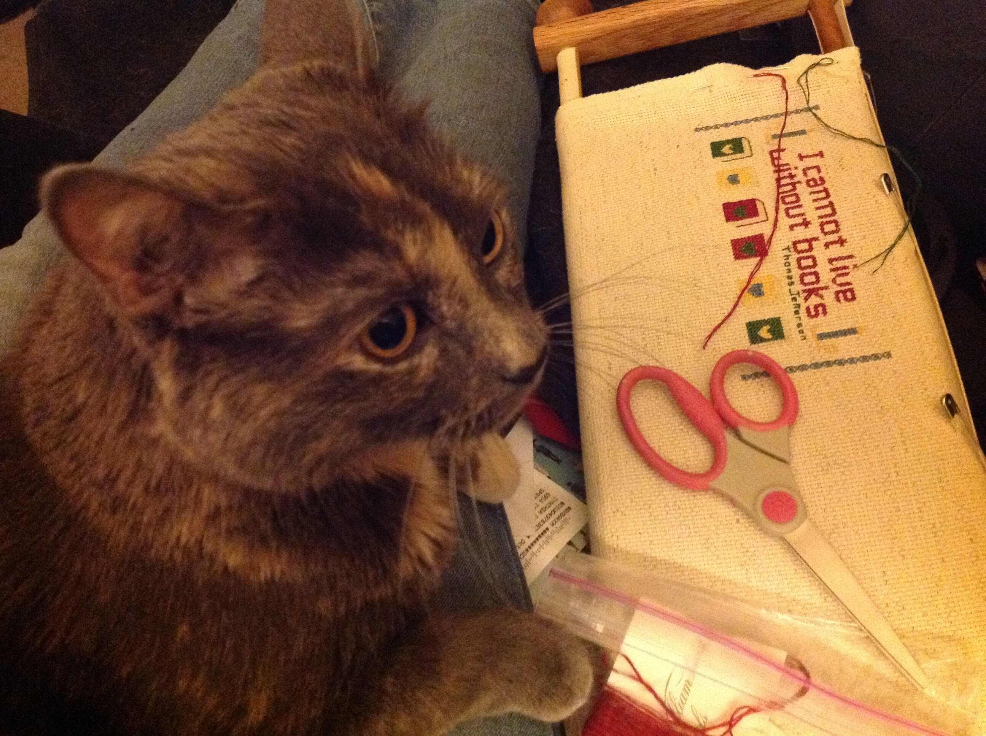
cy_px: 368
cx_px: 493
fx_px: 995
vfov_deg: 40.6
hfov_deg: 52.7
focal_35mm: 35
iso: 800
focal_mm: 4.28
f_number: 2.4
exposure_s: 1/15
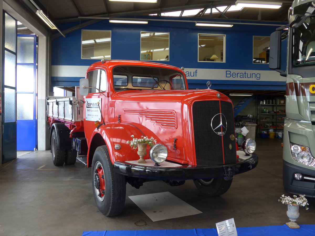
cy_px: 118
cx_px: 158
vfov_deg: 48.2
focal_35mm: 29
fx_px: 264
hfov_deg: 61.7
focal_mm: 6
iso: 80
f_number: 2
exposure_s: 1/100
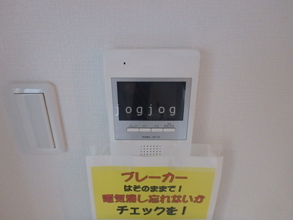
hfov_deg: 79.0
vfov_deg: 63.4
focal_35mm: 21
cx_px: 146
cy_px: 110
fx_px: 178
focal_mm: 3.7
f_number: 3.5
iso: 800
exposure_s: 1/20
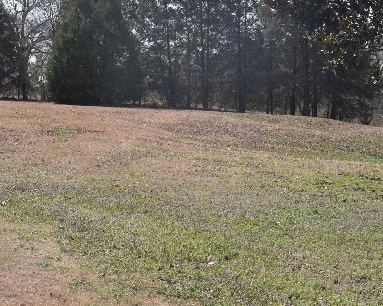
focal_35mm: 64
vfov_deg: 23.7
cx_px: 114
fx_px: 726
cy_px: 90
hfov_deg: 29.3
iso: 400
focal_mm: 20
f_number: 8
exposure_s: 1/2000
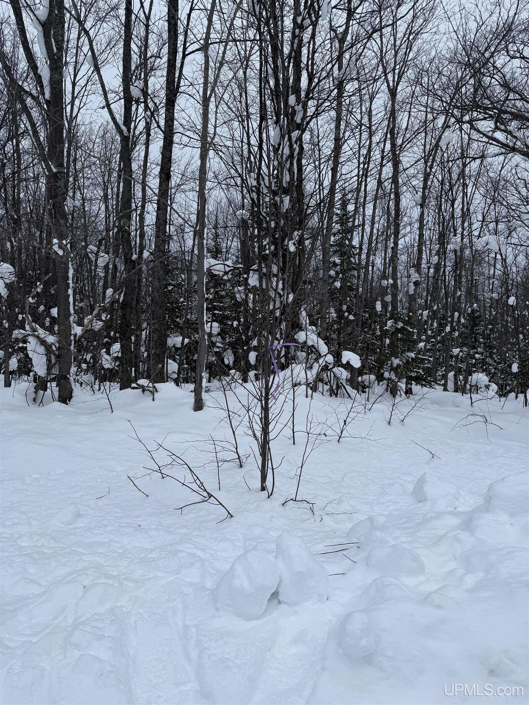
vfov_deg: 71.6
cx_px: 264
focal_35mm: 24
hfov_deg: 56.8
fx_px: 489
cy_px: 352
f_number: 1.78
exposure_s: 1/2445
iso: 80
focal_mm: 6.76
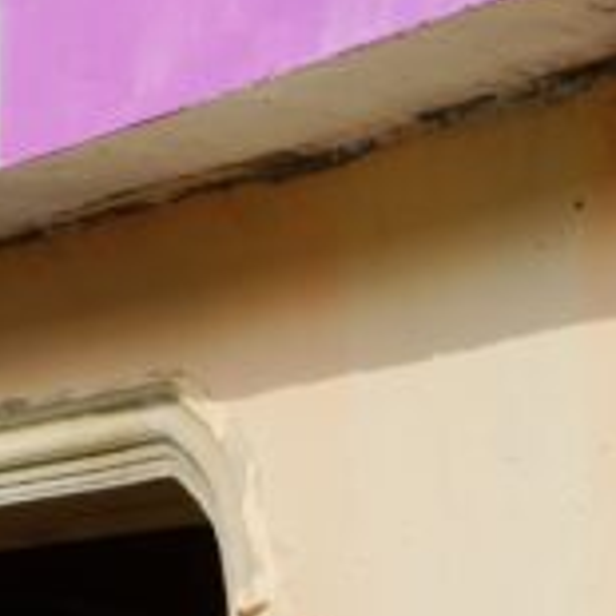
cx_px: 560
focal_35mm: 213
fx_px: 4288
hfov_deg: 8.2
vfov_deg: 7.8
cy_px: 1274
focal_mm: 38
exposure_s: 1/160
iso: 100
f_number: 10
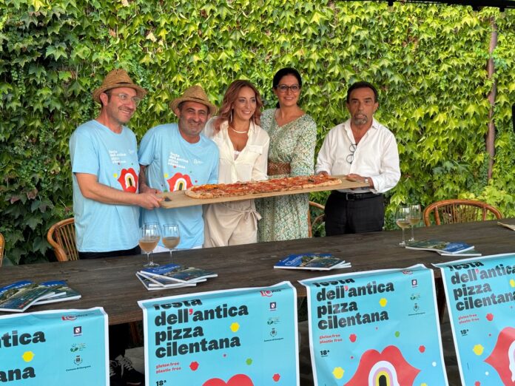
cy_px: 193
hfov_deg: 39.7
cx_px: 258
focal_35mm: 48
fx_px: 714
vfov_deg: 30.3
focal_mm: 6.76
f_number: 1.78
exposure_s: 1/60
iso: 100
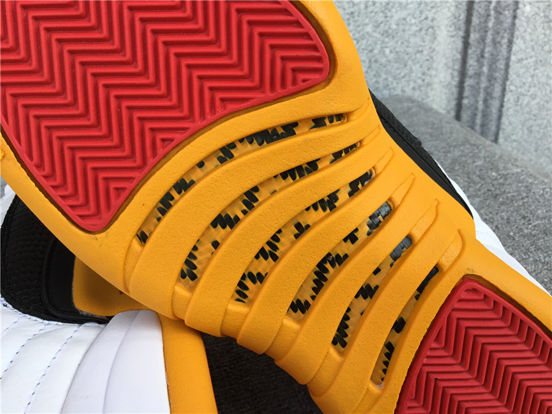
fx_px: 494
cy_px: 207
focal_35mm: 31
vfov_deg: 45.4
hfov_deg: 58.4
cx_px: 276
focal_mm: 3.3
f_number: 2.4
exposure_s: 1/214
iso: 25
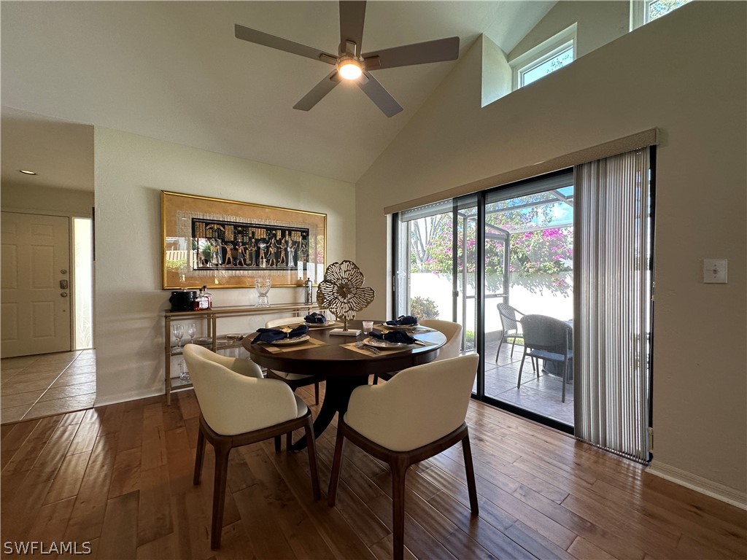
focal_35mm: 14
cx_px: 374
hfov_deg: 102.1
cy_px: 280
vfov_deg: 85.7
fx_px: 302
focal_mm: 2.22
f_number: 2.2
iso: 100
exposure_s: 1/120
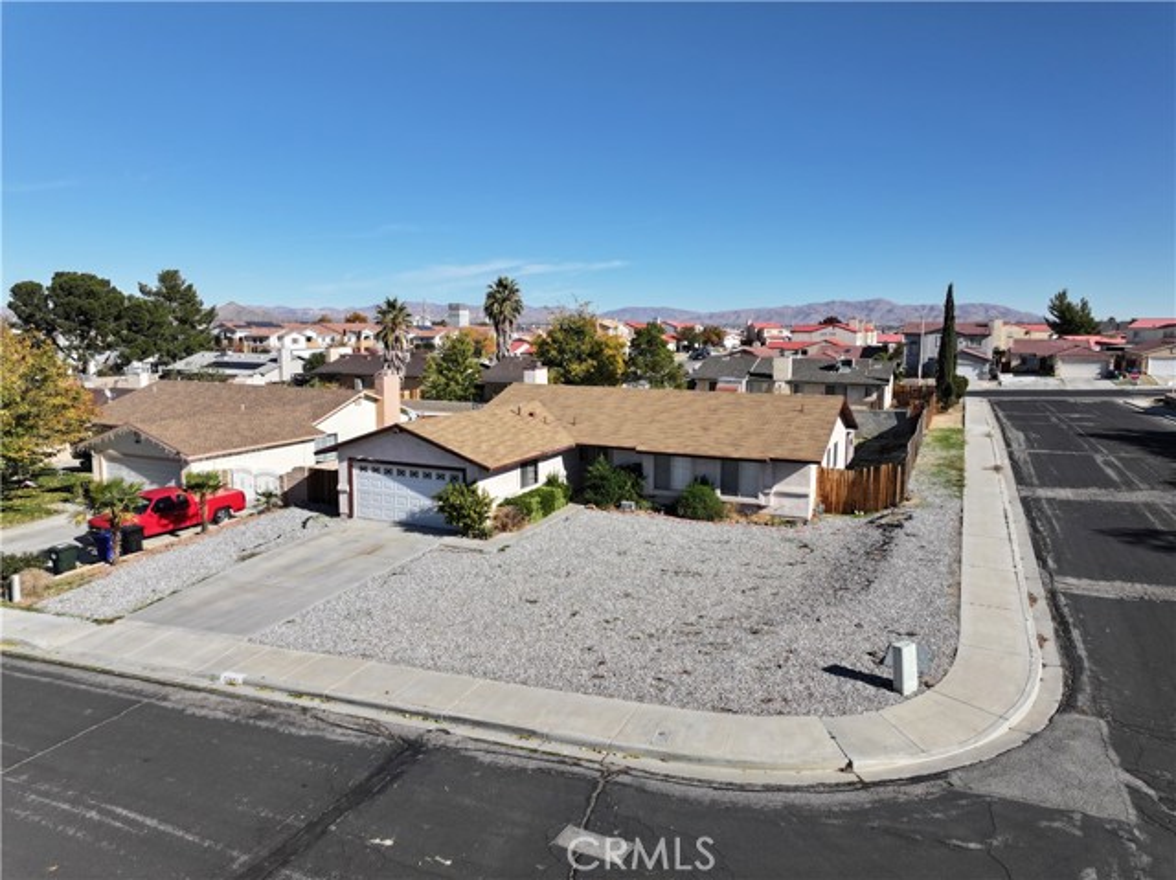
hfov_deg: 71.6
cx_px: 588
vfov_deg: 56.8
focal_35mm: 24
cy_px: 440
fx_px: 815
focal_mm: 12.29
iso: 100
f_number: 2.8
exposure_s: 1/30
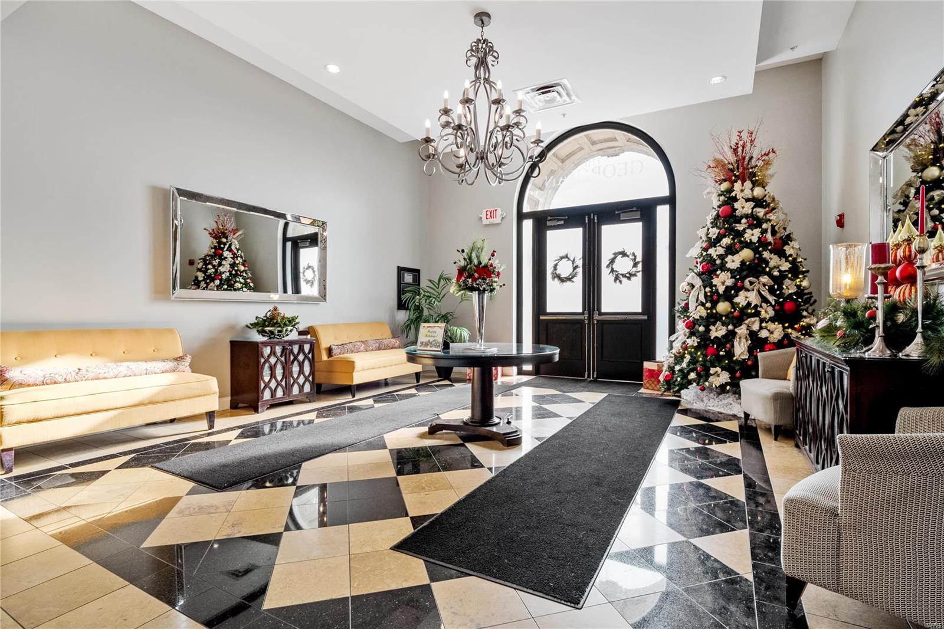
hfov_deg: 96.7
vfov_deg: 73.7
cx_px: 472
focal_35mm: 16
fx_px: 419
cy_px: 314
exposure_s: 1/60
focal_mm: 8
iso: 400
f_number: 6.3
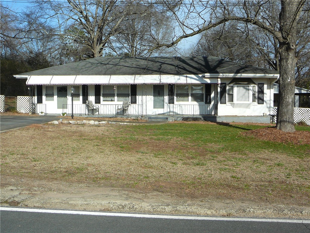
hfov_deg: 45.8
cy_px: 116
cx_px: 155
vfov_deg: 35.1
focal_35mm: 41
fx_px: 367
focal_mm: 6.1
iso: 80
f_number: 5
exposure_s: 1/400
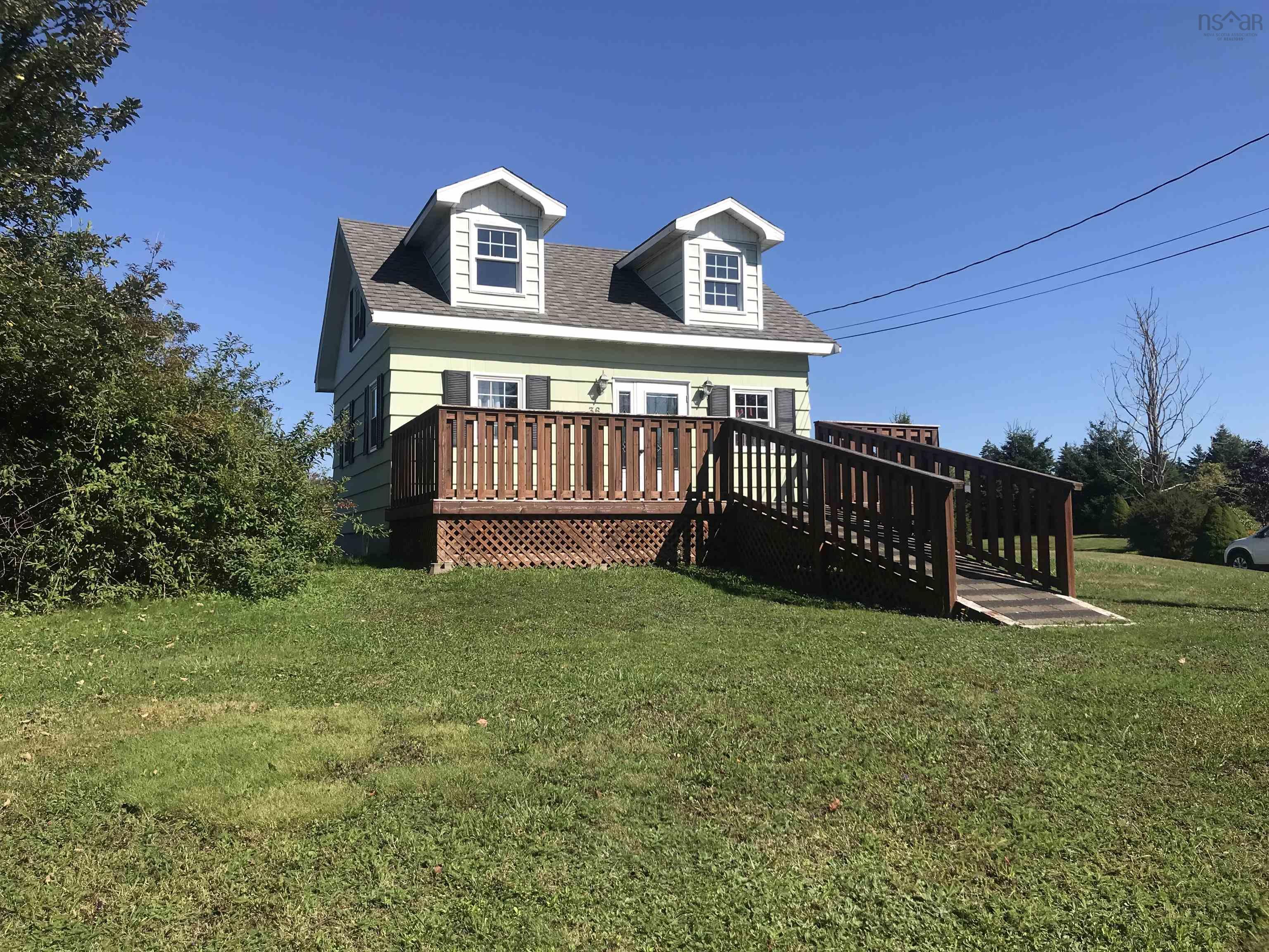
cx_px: 634
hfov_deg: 63.4
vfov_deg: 49.7
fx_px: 1026
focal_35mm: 28
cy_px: 476
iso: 20
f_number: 1.8
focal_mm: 3.99
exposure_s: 1/2283
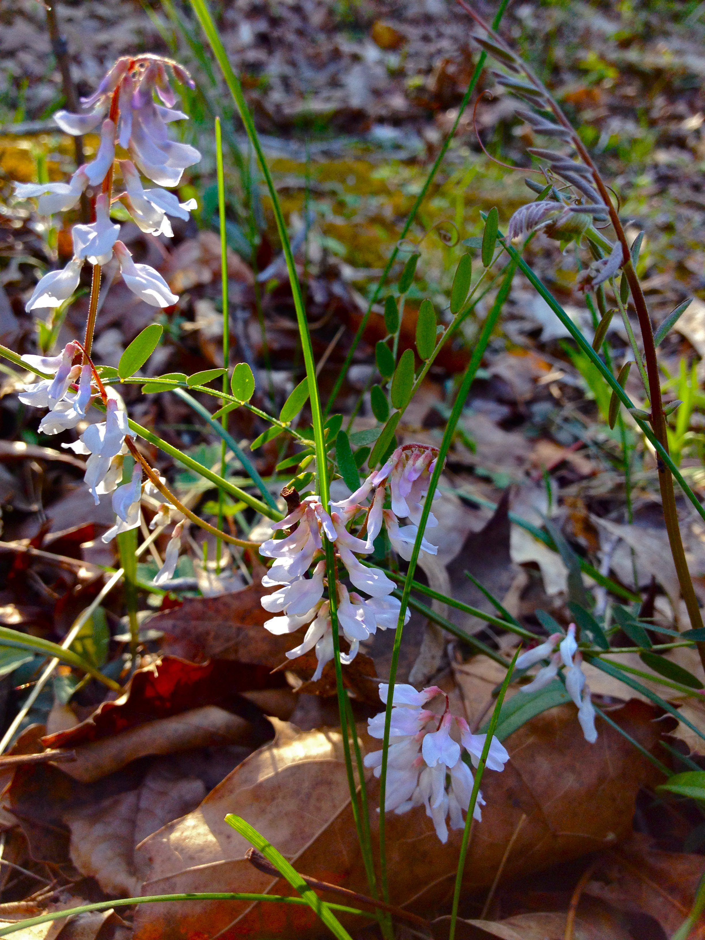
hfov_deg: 40.7
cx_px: 352
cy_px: 470
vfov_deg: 52.6
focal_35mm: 35
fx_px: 950
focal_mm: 4.28
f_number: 2.4
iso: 80
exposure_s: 1/120
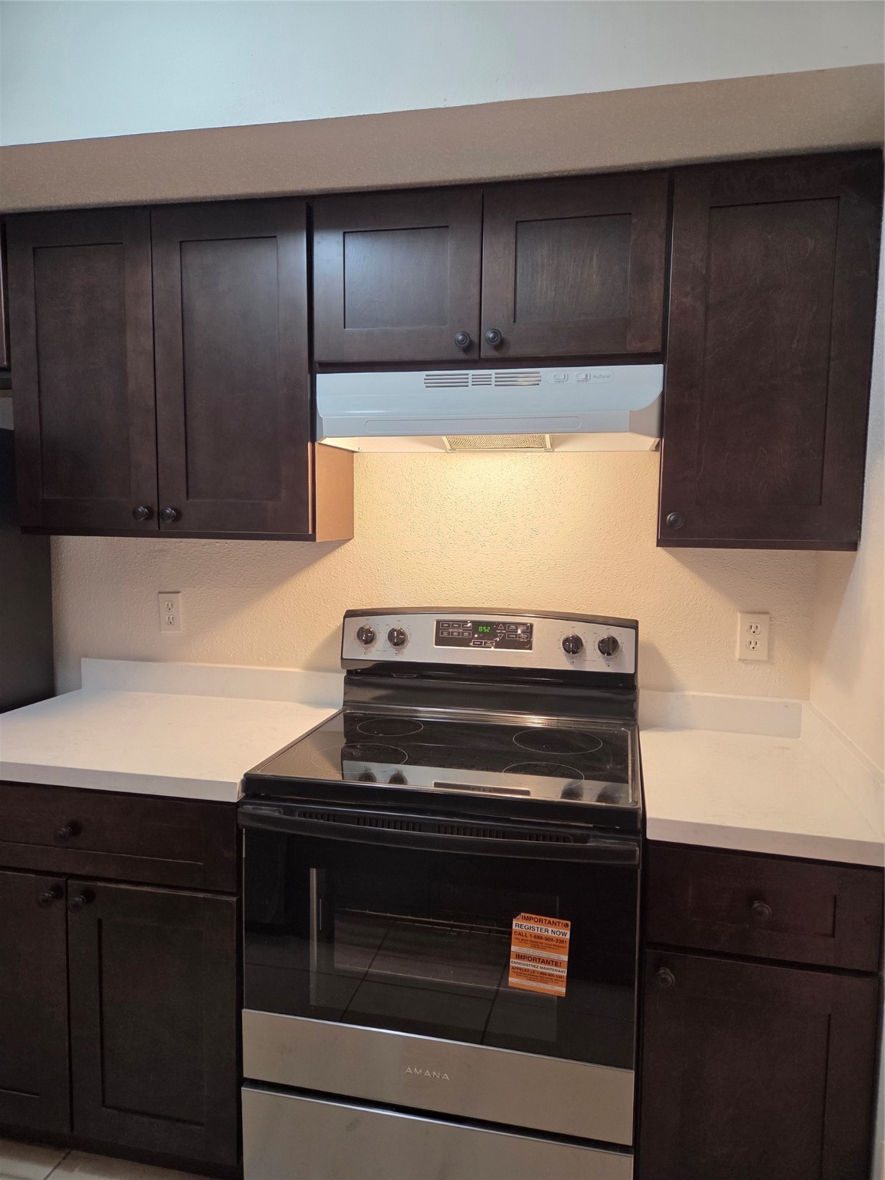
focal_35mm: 23
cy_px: 590
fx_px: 784
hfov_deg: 58.9
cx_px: 442
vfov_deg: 73.9
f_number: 1.8
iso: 320
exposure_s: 1/120
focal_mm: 5.4
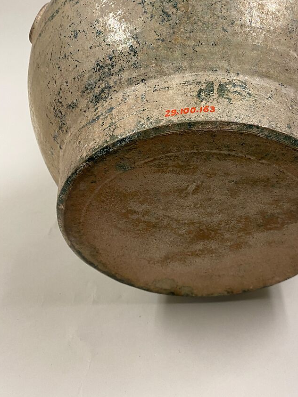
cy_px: 134
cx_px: 208
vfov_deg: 49.3
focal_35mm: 37
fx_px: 425
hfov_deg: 38.1
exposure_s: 1/60
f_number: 1.8
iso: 125
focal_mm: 4.25
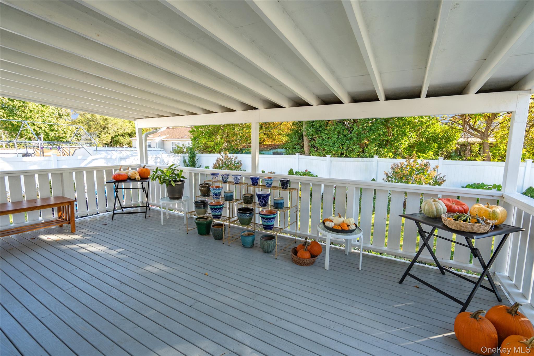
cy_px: 178
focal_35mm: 16
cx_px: 267
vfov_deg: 73.7
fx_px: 237
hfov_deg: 96.7
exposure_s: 1/200
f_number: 5
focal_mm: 16
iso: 400
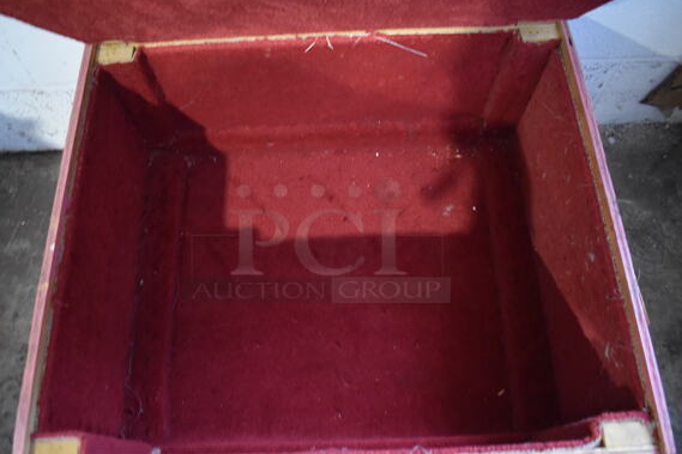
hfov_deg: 63.6
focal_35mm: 29
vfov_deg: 44.9
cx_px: 318
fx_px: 549
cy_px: 240
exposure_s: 1/30
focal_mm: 18
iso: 3200
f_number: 3.5
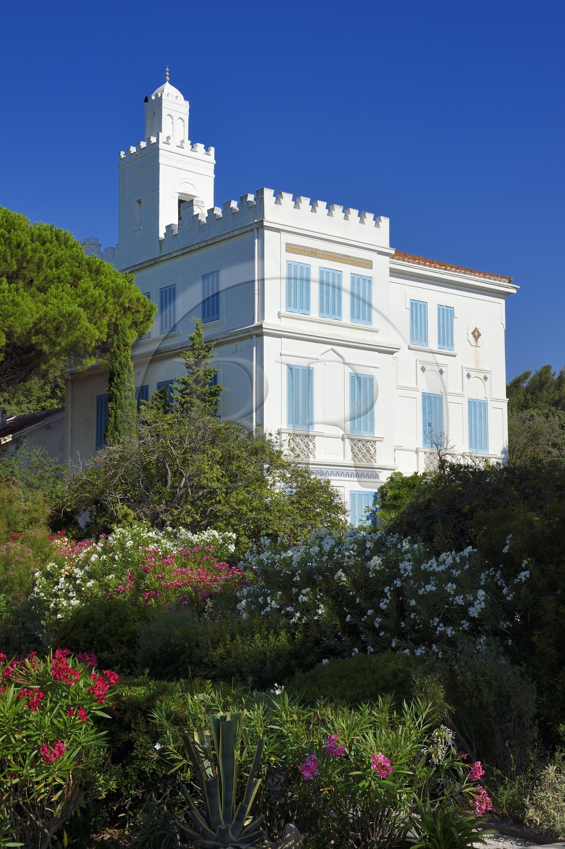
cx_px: 282
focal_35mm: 52
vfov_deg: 38.2
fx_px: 1226
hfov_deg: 26.0
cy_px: 424
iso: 200
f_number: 16
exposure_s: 1/250
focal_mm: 52
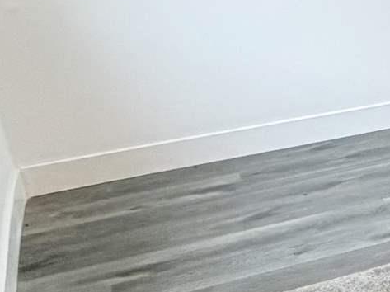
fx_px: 1024
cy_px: 40
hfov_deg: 12.9
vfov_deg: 16.0
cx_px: 1054
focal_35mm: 91
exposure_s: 1/60
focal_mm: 2.22
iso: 200
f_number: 2.2
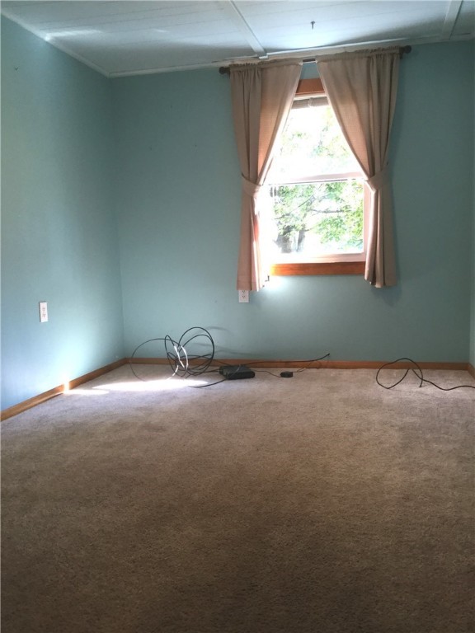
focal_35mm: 31
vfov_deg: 58.4
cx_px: 238
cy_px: 316
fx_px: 567
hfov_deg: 45.4
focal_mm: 3.3
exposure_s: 1/30
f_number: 2.4
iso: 50
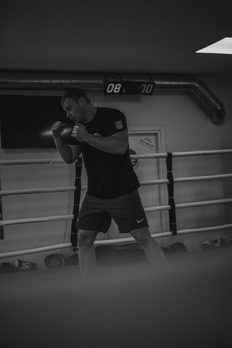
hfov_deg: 27.0
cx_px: 116
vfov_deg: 39.6
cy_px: 174
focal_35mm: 50
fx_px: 483
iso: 1250
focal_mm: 50
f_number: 1.8
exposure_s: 1/1600
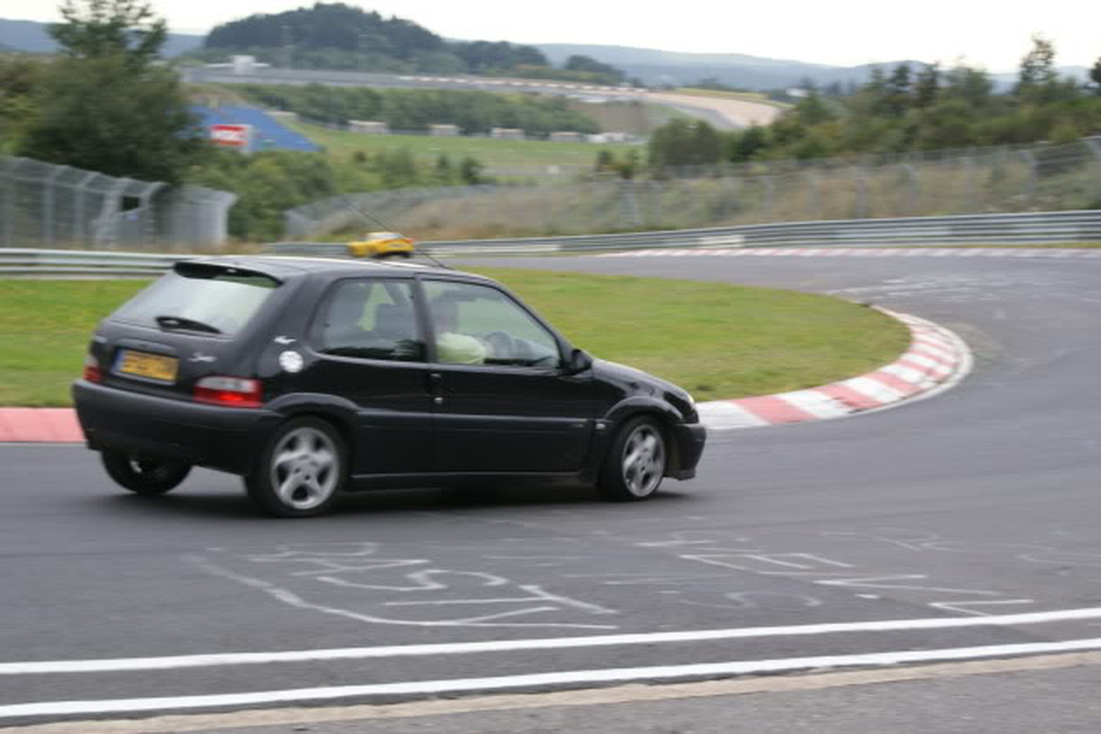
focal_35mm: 75
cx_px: 550
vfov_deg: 18.2
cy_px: 367
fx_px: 2294
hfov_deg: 27.0
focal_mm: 50
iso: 320
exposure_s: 1/160
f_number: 5.6
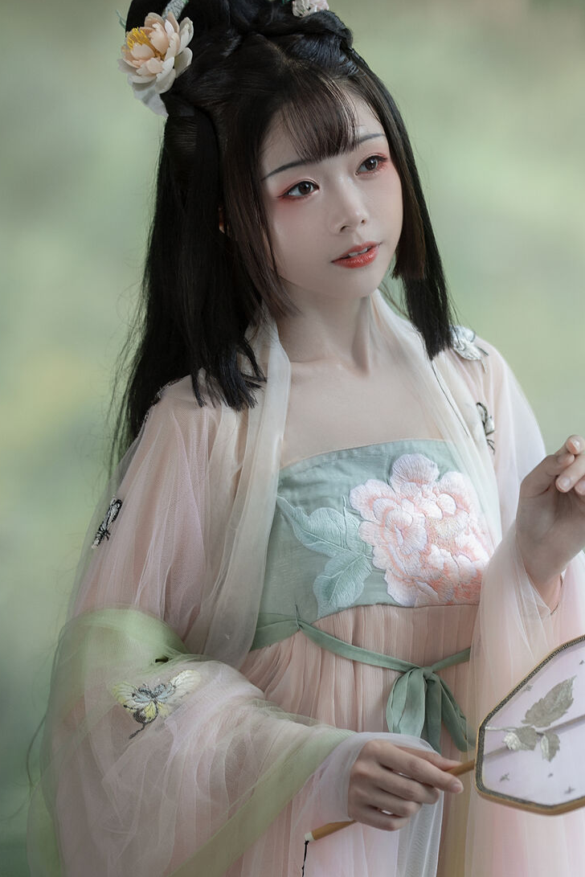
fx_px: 5383
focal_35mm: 221
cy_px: 611
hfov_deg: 6.2
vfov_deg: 9.3
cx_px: 477
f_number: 2.2
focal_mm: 135
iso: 100
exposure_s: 1/80
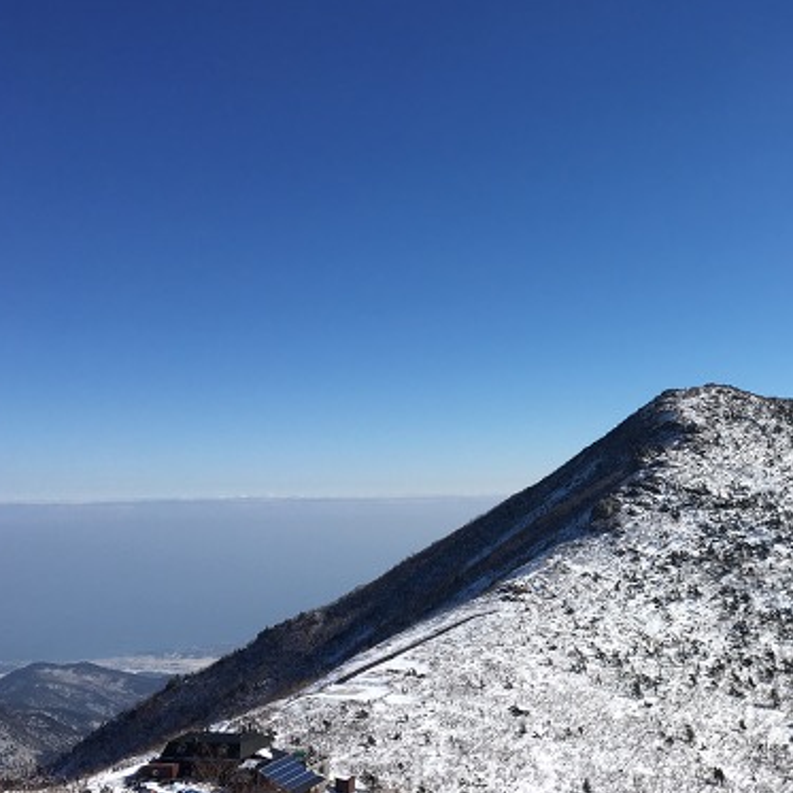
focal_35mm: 44
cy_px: 489
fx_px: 1140
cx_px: 661
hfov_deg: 36.7
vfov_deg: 38.1
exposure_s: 1/3497
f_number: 2.2
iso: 25
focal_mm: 4.15
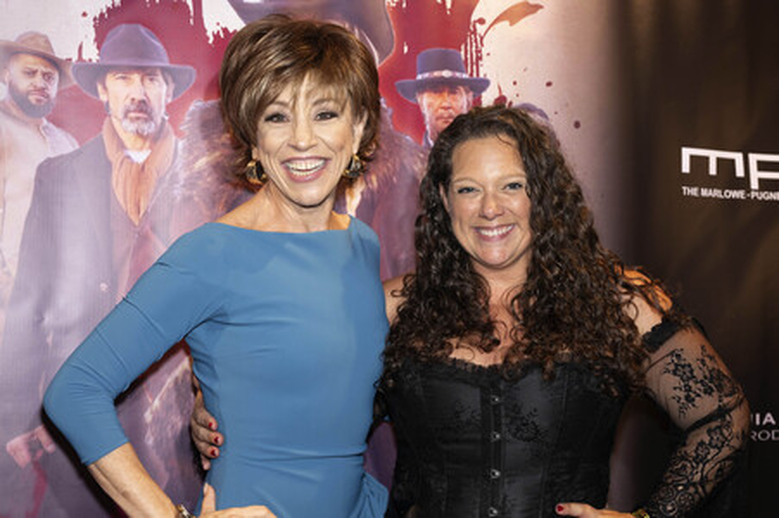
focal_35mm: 49
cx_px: 390
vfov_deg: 27.5
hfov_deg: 40.4
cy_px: 259
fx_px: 1059
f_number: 5
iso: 800
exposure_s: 1/200
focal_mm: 49
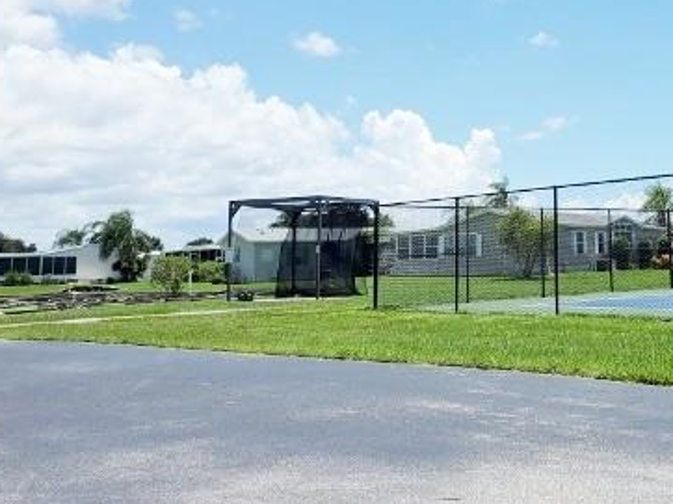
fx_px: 894
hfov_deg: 39.1
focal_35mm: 46
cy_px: 110
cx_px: 569
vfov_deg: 30.8
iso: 50
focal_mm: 4.3
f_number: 2.4
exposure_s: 1/2364
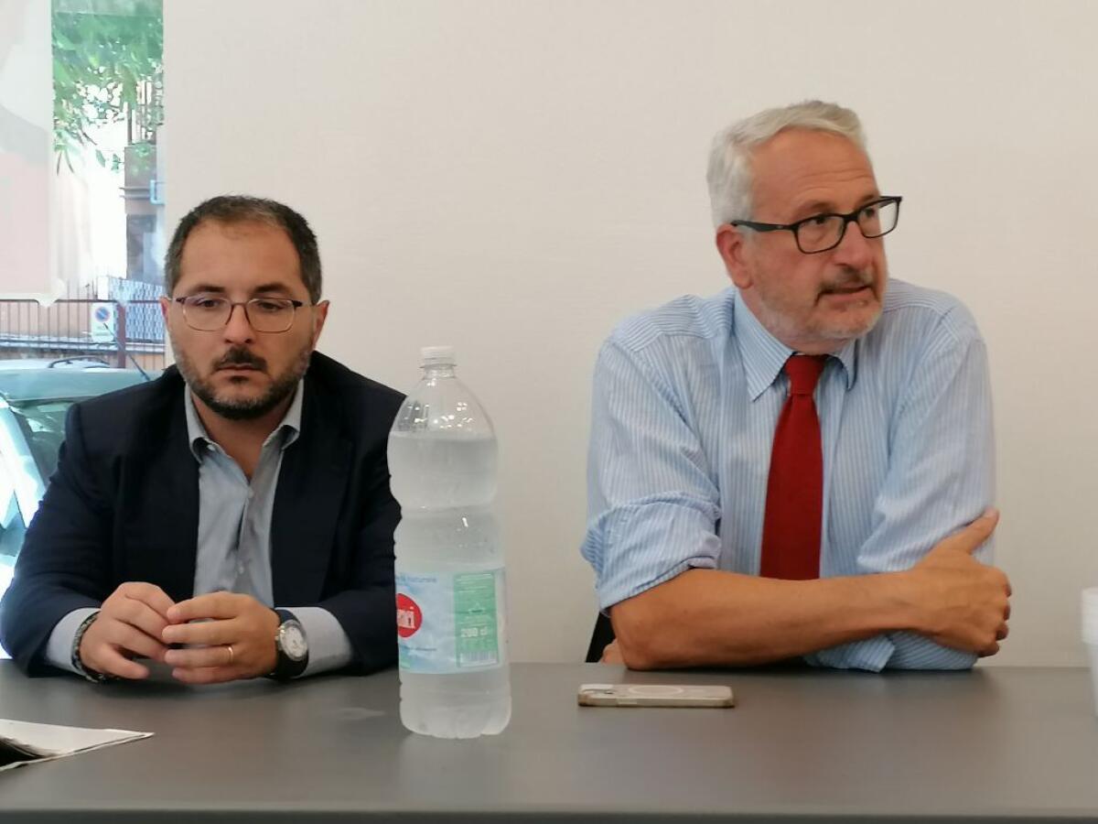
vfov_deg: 21.9
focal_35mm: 67
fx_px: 2125
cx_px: 549
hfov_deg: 29.0
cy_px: 412
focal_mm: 4.75
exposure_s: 1/50
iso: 125
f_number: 1.8
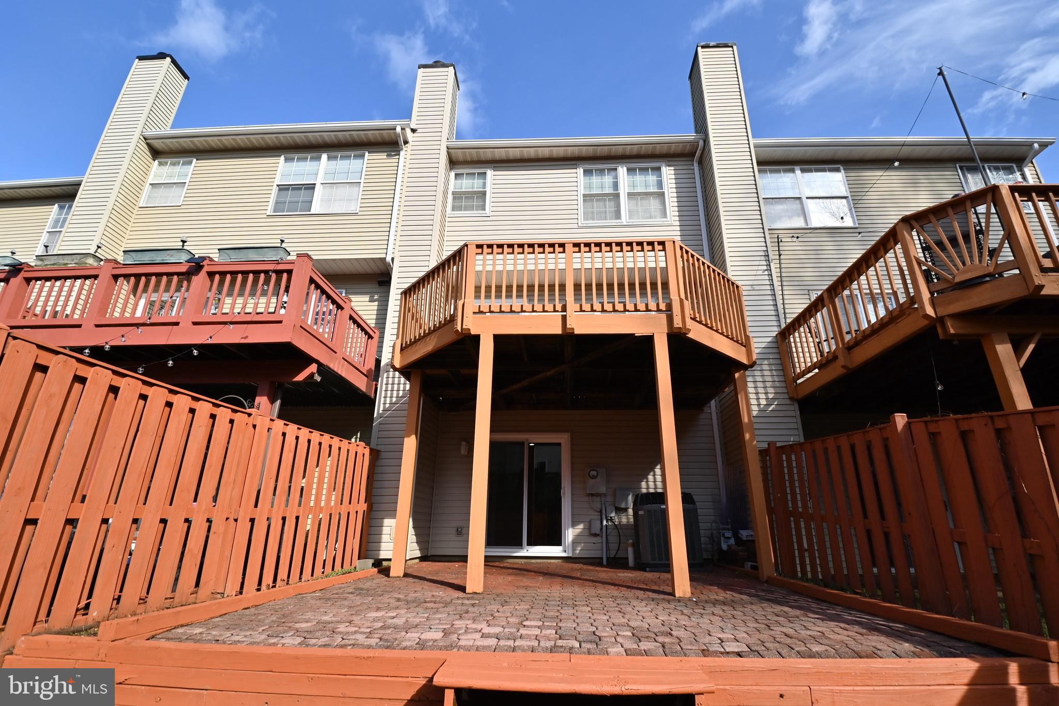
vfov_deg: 77.3
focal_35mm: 15
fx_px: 441
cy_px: 353
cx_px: 530
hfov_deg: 100.4
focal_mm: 10
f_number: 7.1
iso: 140
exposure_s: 1/500
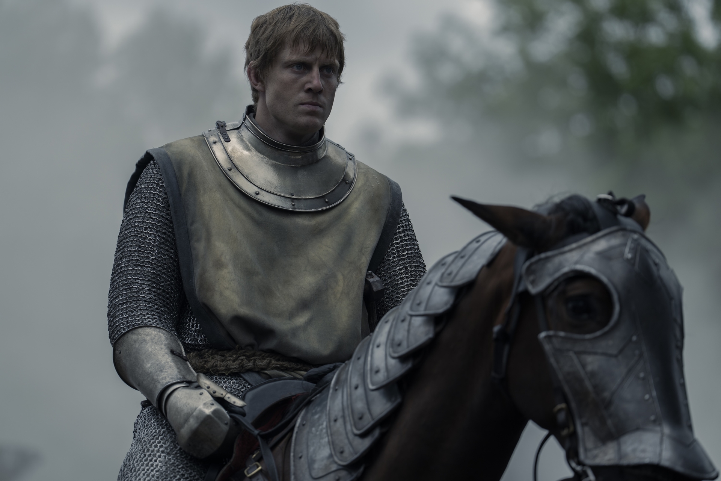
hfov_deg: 11.7
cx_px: 360
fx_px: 3525
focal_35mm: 176
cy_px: 240
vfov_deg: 7.8
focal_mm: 176
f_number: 3.2
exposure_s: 1/1000
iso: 400
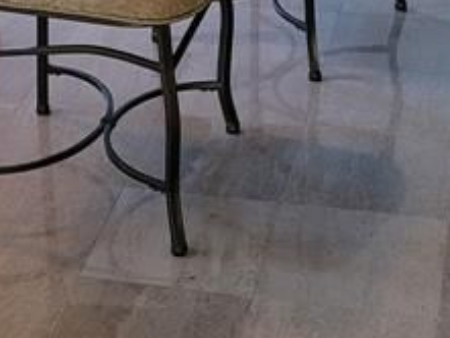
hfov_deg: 16.9
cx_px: 145
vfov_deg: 11.7
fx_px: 1509
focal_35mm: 116
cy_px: -297
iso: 160
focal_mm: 7
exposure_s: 1/59
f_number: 1.8
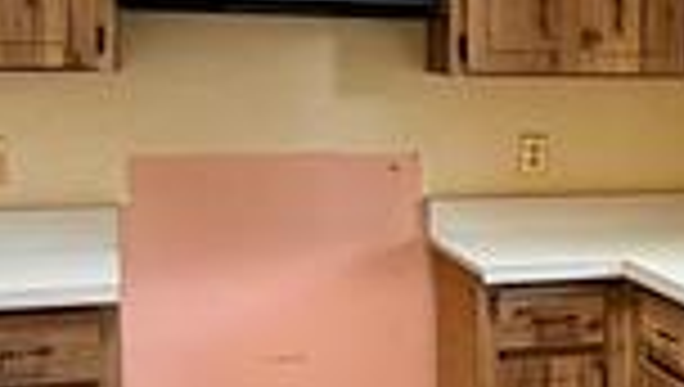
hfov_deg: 25.2
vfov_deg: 15.8
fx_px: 1399
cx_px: 783
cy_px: 207
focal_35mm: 77
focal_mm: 2.22
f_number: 2.2
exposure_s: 1/60
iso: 400
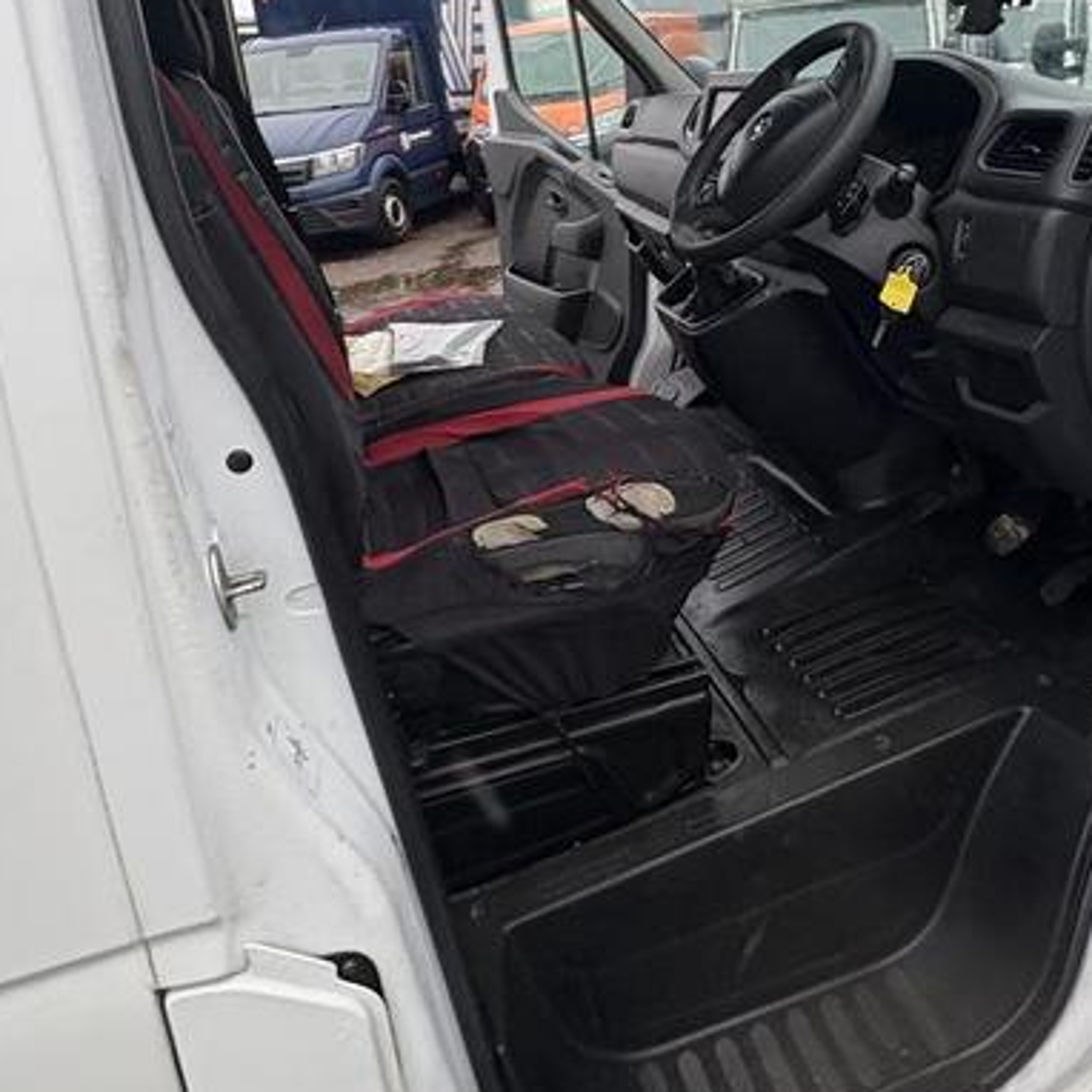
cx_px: 675
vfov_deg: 54.4
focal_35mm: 29
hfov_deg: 55.1
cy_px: 354
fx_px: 1035
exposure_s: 1/99
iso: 200
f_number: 2.2
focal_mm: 2.22
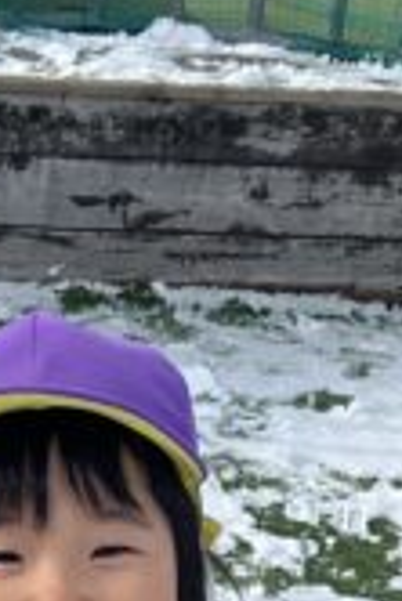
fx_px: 2791
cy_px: 811
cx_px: -51
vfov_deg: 11.9
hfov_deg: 8.2
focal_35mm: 167
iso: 50
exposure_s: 1/3356
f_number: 1.5
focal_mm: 5.7
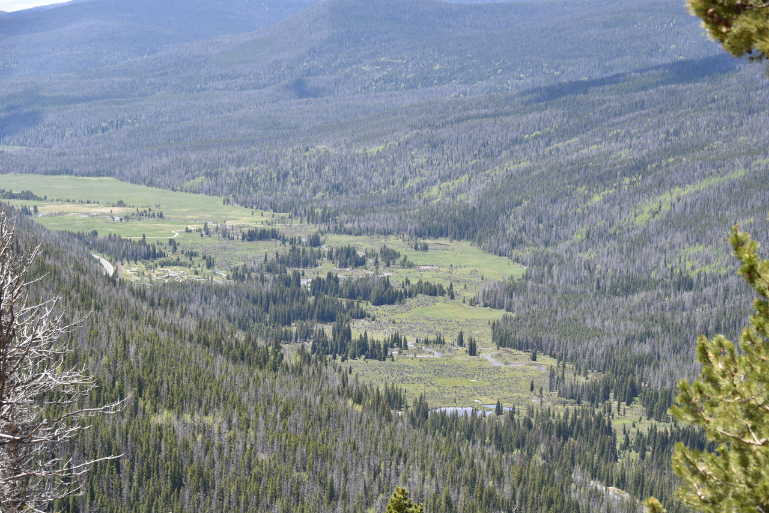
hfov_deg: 23.9
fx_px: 1816
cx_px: 384
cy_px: 256
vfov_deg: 16.1
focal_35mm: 85
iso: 100
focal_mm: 85
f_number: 6.3
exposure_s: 1/200
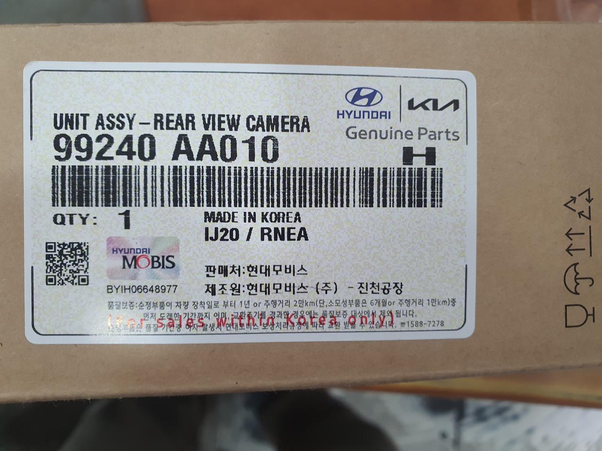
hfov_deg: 67.3
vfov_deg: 53.1
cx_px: 301
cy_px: 226
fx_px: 452
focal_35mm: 26
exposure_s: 1/60
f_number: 2.4
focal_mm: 4.3
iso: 200
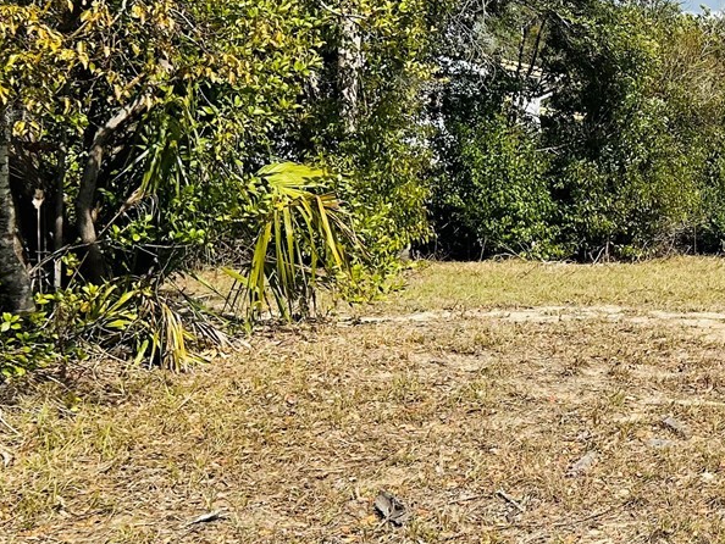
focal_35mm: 70
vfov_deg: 21.0
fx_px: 1467
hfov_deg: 25.0
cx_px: 871
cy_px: 238
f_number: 1.5
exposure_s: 1/4831
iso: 50
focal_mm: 5.7
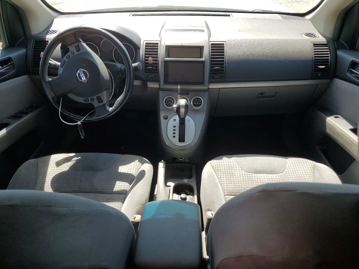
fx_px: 270
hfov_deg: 67.3
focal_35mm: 26
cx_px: 180
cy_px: 134
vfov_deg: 53.1
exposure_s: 1/667
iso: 50
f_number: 1.5
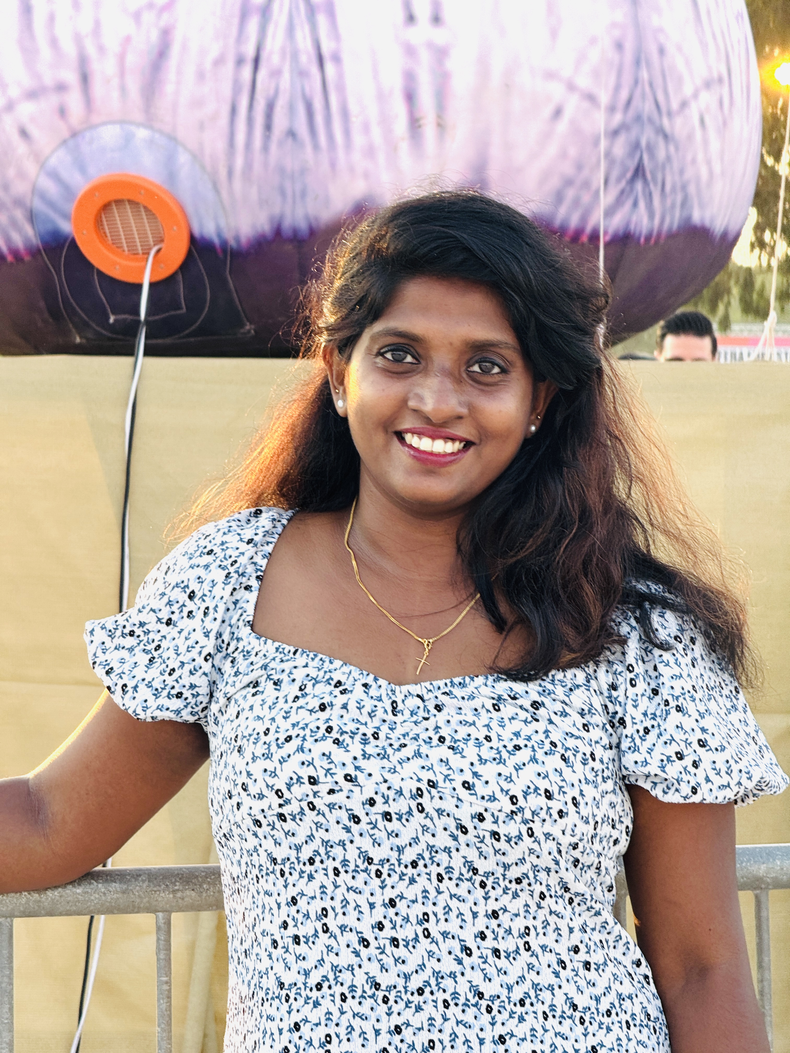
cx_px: 395
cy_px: 526
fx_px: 3651
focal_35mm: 120
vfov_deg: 16.4
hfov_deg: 12.3
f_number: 2.8
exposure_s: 1/106
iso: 50
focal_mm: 15.66
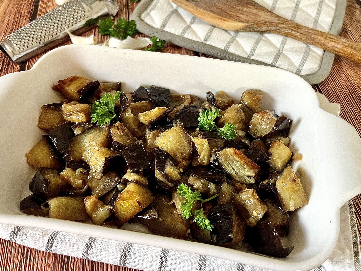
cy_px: 136
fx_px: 271
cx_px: 180
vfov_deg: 53.1
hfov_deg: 67.3
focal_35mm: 26
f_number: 1.6
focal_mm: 5.1
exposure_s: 1/50
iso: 250
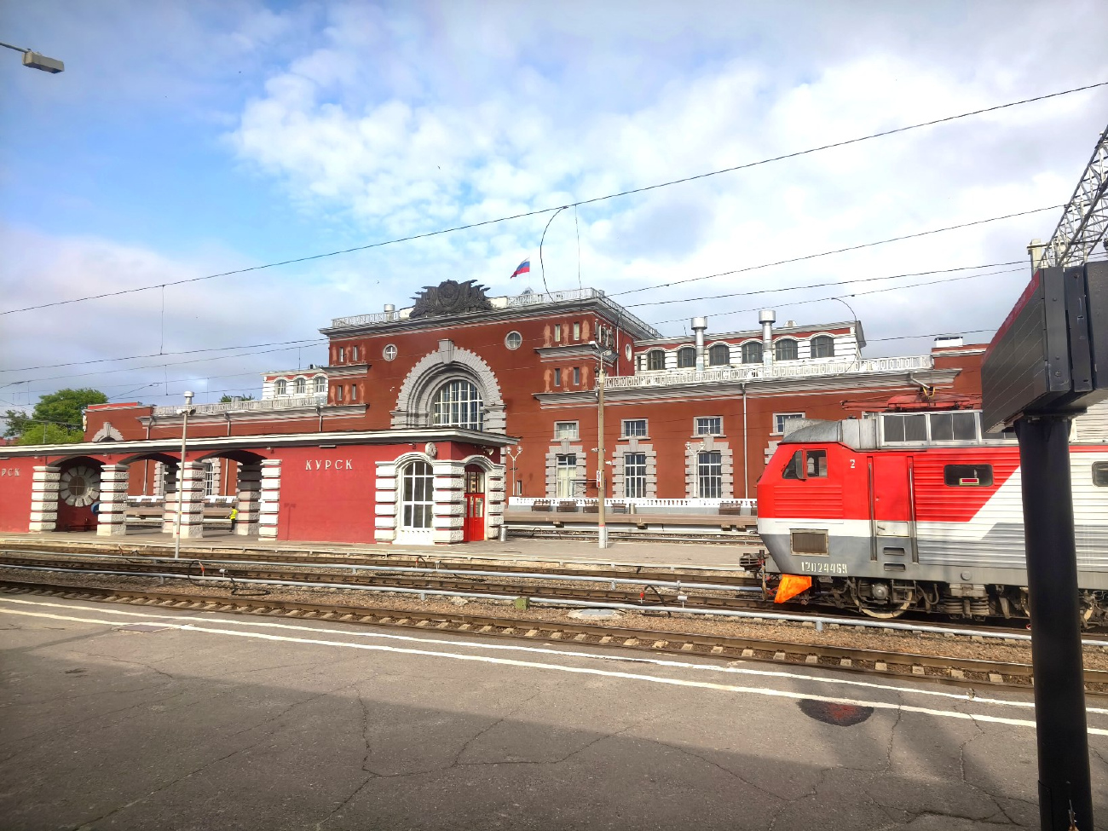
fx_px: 736
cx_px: 554
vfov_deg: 58.9
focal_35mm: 23
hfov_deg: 73.9
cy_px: 416
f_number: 1.7
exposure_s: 1/513
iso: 80
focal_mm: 5.35
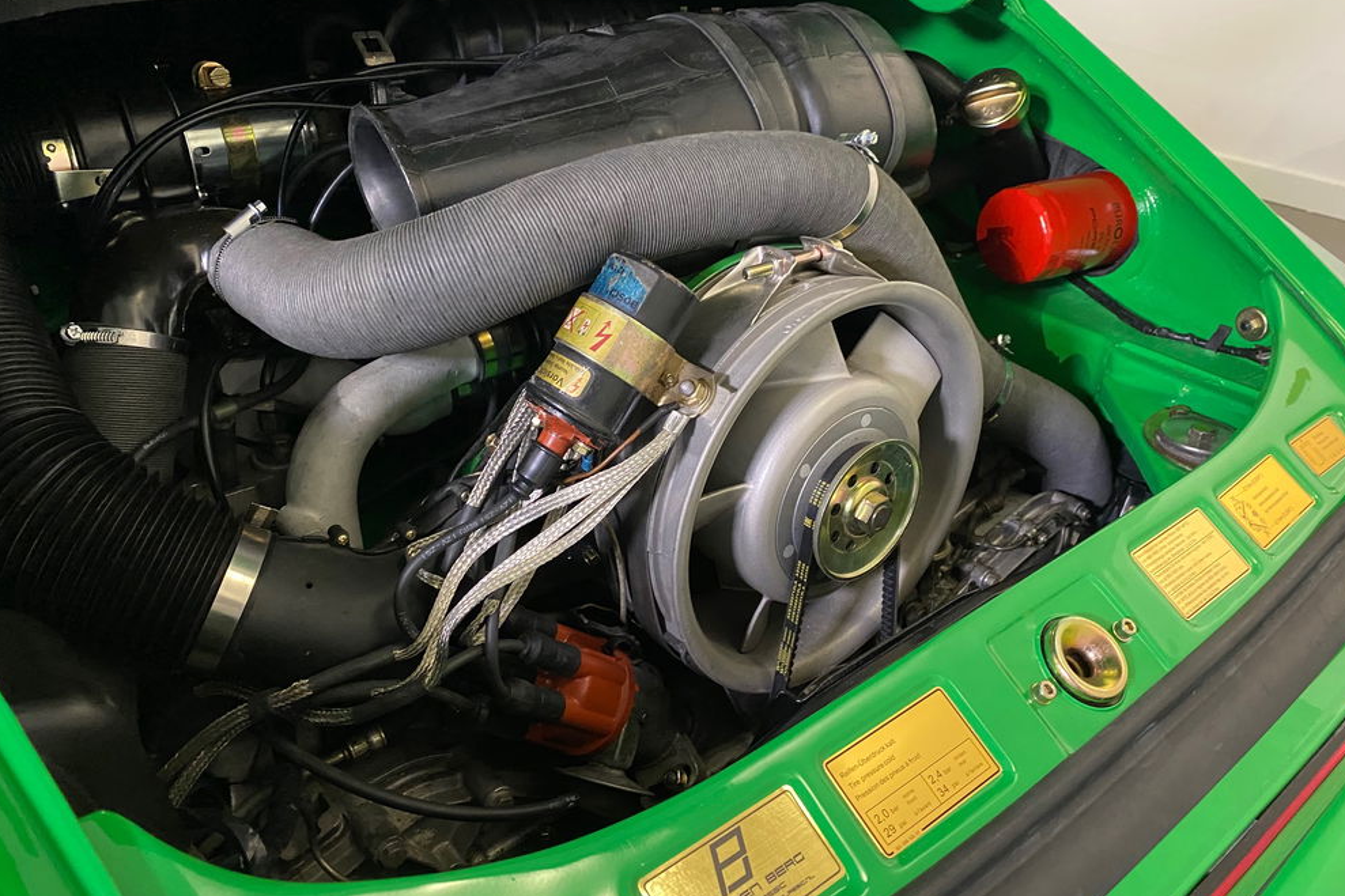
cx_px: 689
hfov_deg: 65.5
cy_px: 436
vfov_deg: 46.4
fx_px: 1046
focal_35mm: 28
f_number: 1.8
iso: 500
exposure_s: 1/25
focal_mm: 4.25
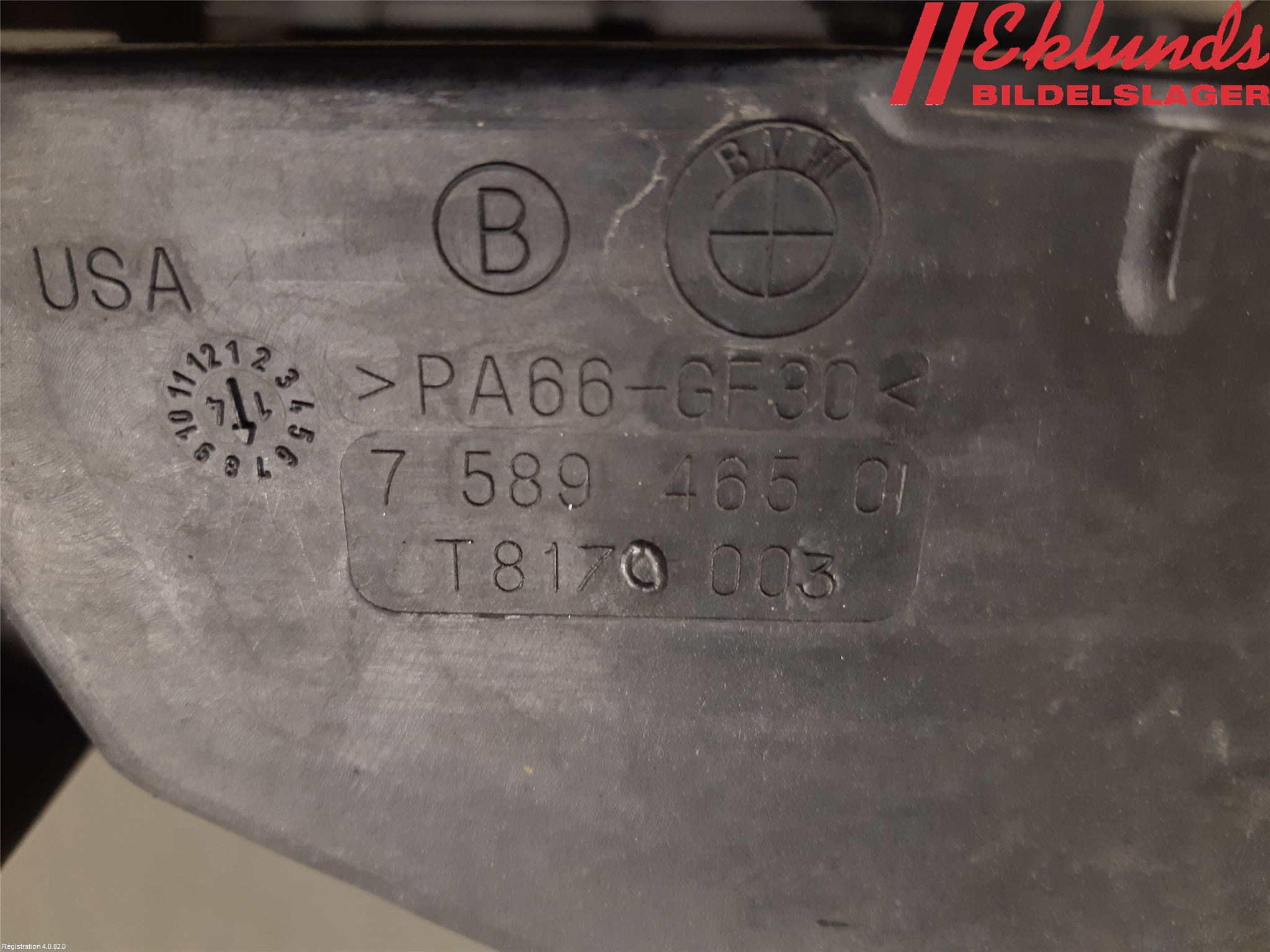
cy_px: 476
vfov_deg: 53.1
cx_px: 635
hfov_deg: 67.3
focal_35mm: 26
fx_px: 954
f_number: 1.7
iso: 160
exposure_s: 1/50
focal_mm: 3.93
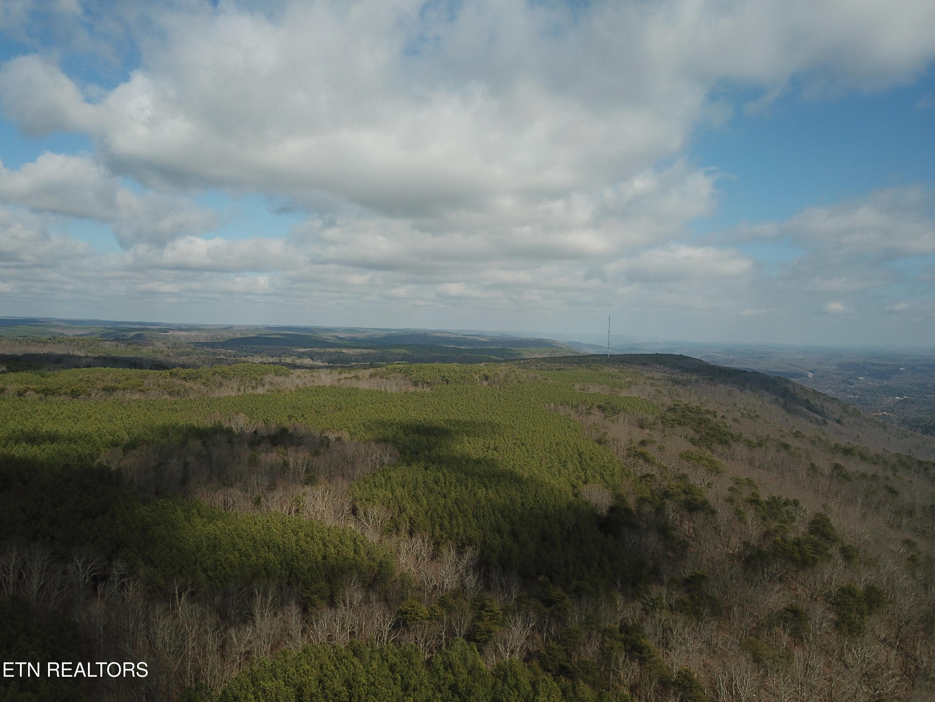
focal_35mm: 26
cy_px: 351
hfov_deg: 67.3
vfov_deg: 53.1
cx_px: 468
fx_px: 702
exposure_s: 1/2427
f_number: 2.2
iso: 100
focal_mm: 4.73
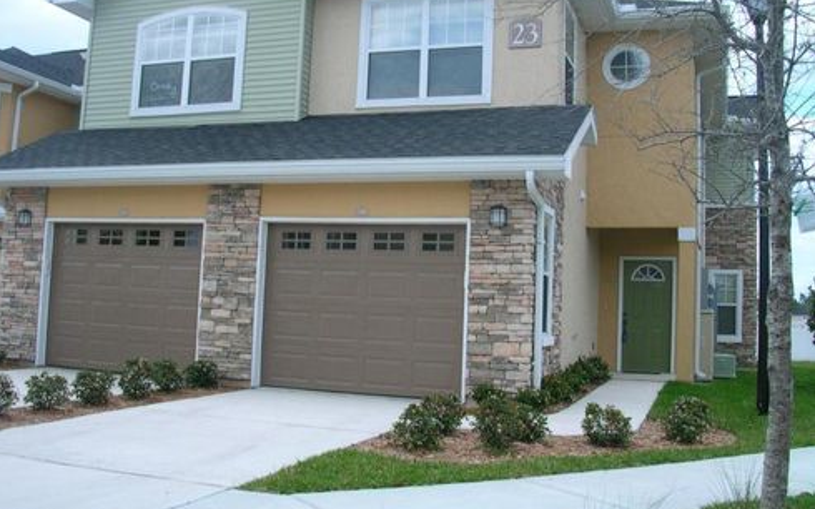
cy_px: 235
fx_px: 888
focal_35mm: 40
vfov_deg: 32.0
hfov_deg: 49.3
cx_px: 401
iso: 100
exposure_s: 1/215
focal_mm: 5.6
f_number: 4.5
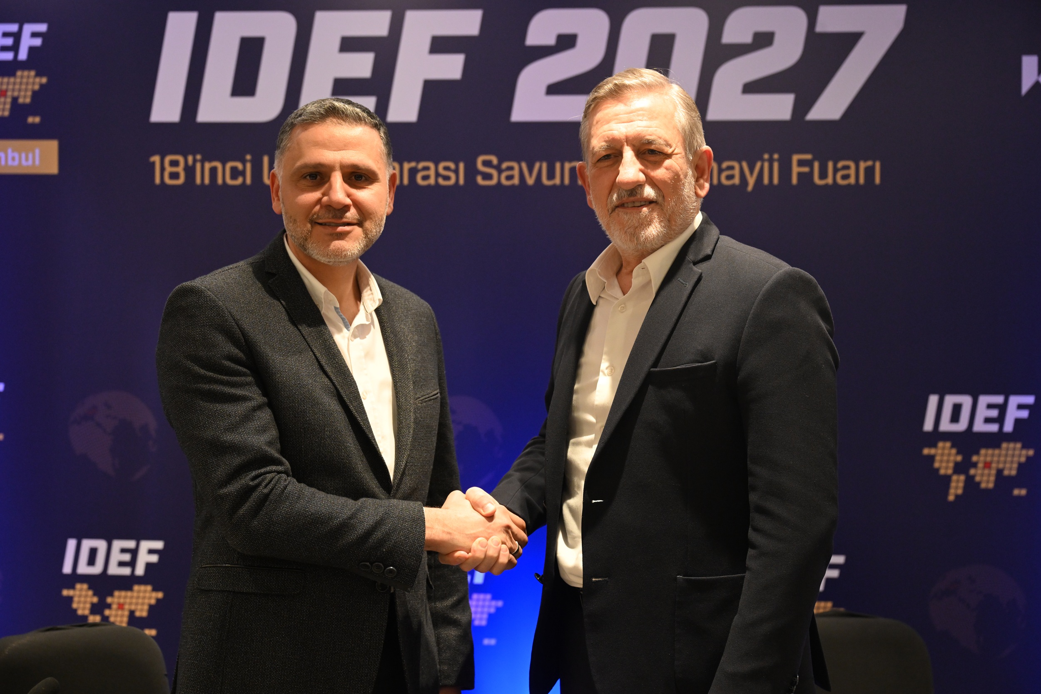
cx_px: 520
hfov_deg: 36.3
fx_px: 1590
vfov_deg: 24.6
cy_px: 347
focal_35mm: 55
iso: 2500
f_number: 4
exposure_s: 1/125
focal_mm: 55
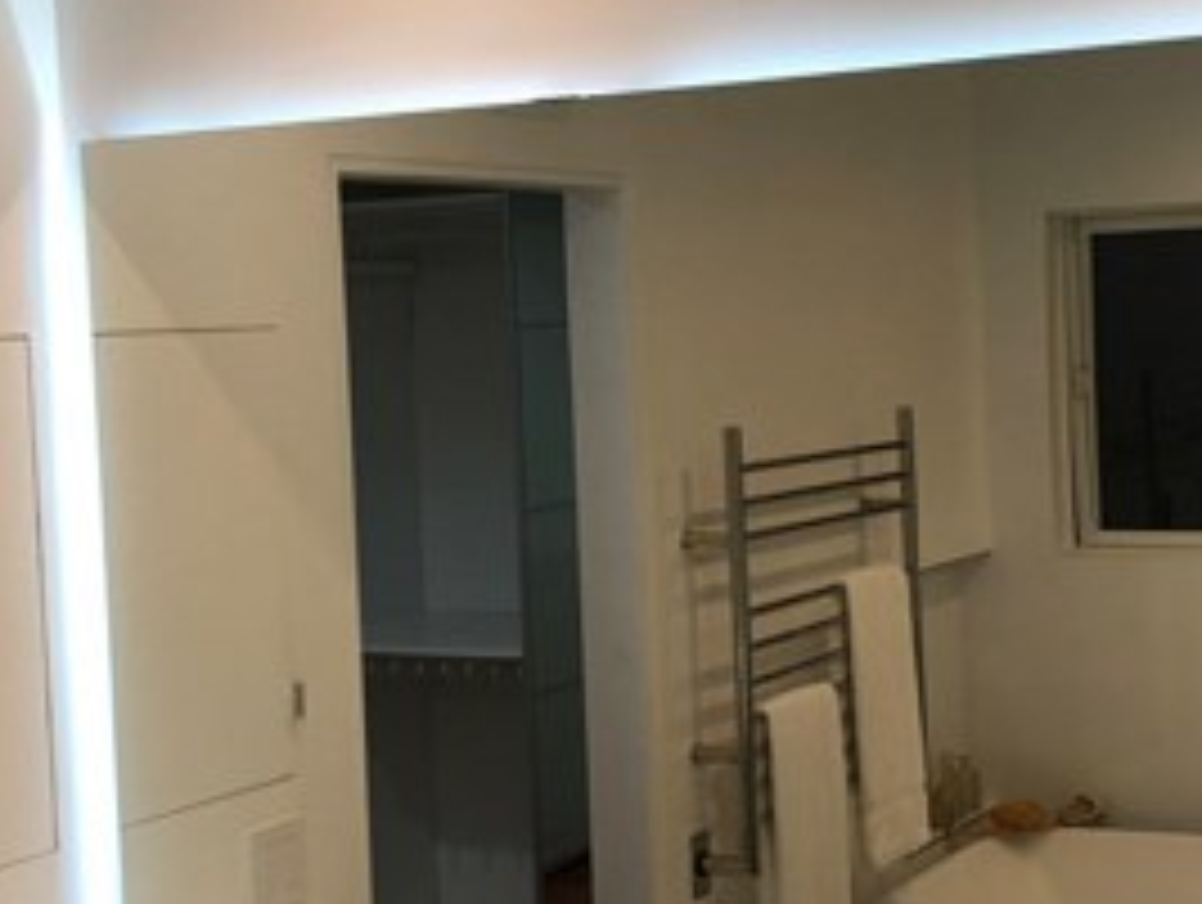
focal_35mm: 67
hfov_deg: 28.9
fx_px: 2330
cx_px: 702
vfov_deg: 22.0
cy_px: 441
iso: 25
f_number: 1.8
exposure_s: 1/40
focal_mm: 4
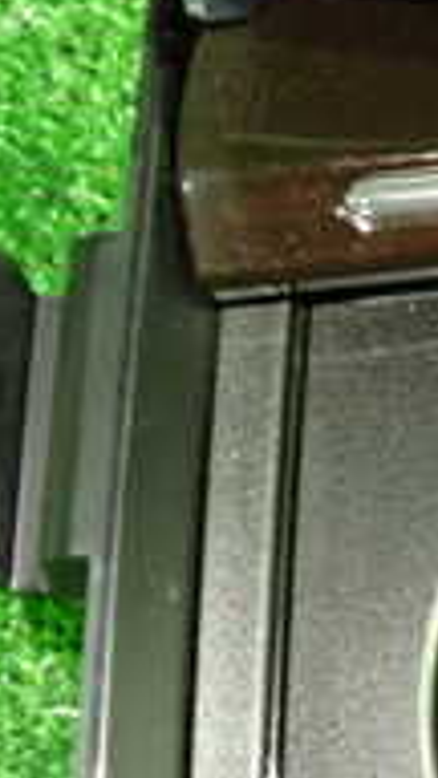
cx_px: 880
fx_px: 2251
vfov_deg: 19.3
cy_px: 689
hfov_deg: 10.2
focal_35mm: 109
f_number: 2.4
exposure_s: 1/15
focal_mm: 5.79
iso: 800
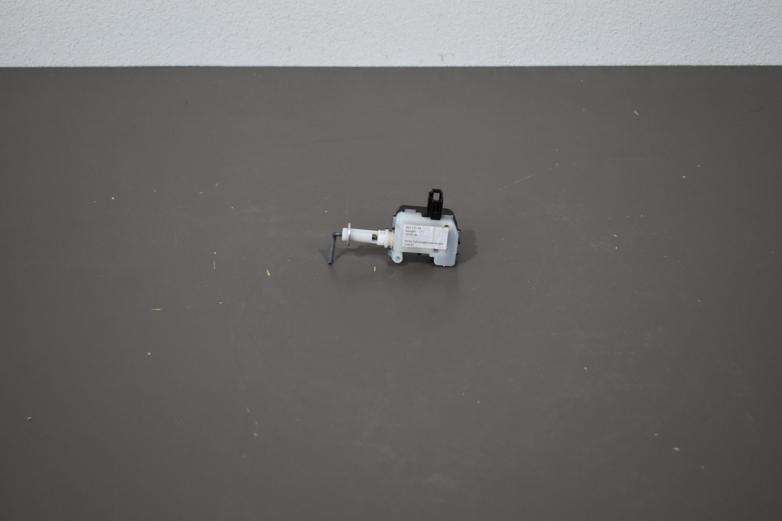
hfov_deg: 37.8
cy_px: 260
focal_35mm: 52
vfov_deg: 25.8
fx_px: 1140
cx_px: 391
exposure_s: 1/250
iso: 800
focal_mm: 35
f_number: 4.5
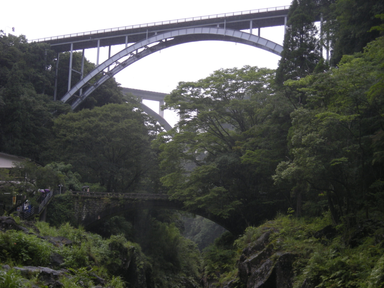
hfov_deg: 28.6
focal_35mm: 68
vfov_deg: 21.6
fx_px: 754
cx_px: 192
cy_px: 144
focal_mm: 11
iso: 64
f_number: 3.7
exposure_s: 1/130
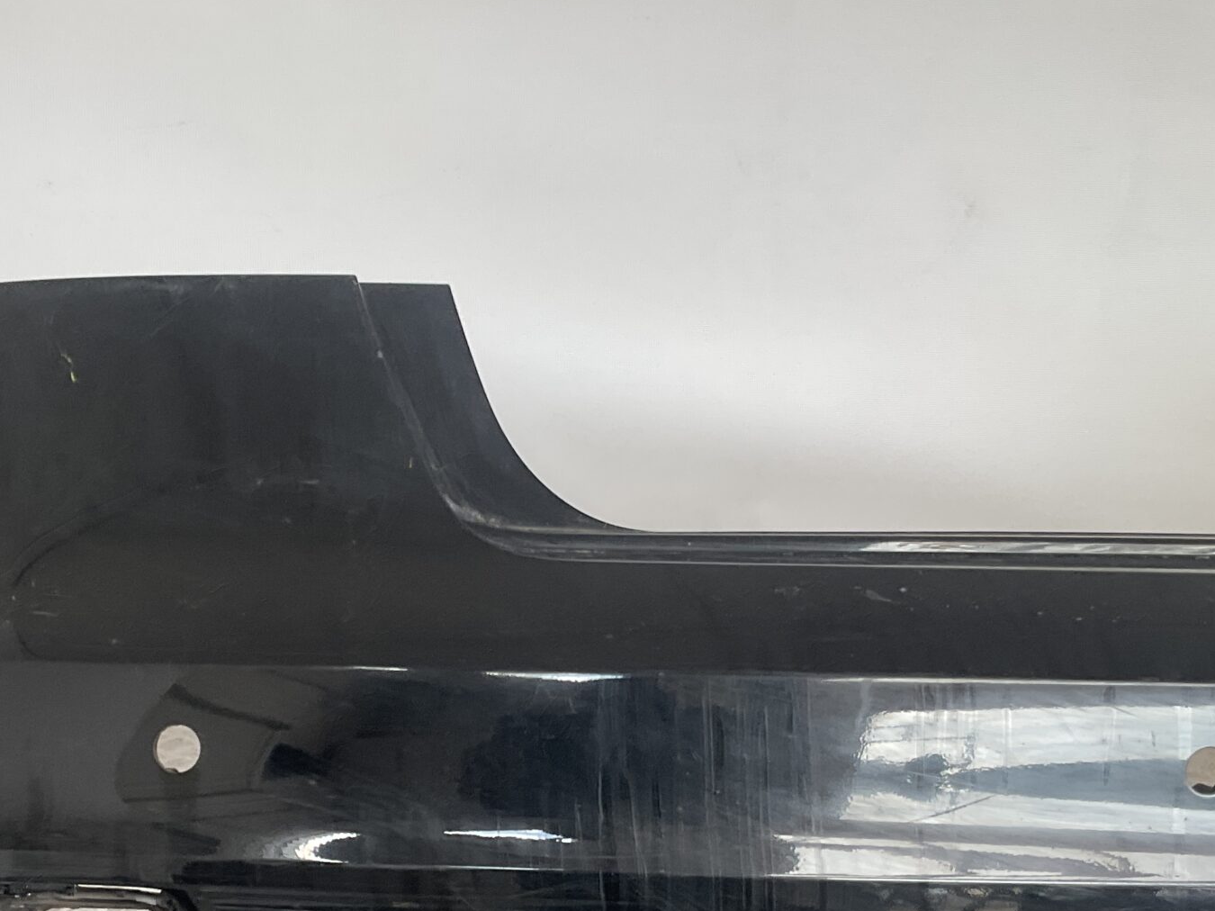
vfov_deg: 26.2
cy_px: 685
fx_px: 1930
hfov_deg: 34.8
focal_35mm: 55
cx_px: 490
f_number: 1.8
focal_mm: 3
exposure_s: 1/120
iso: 25
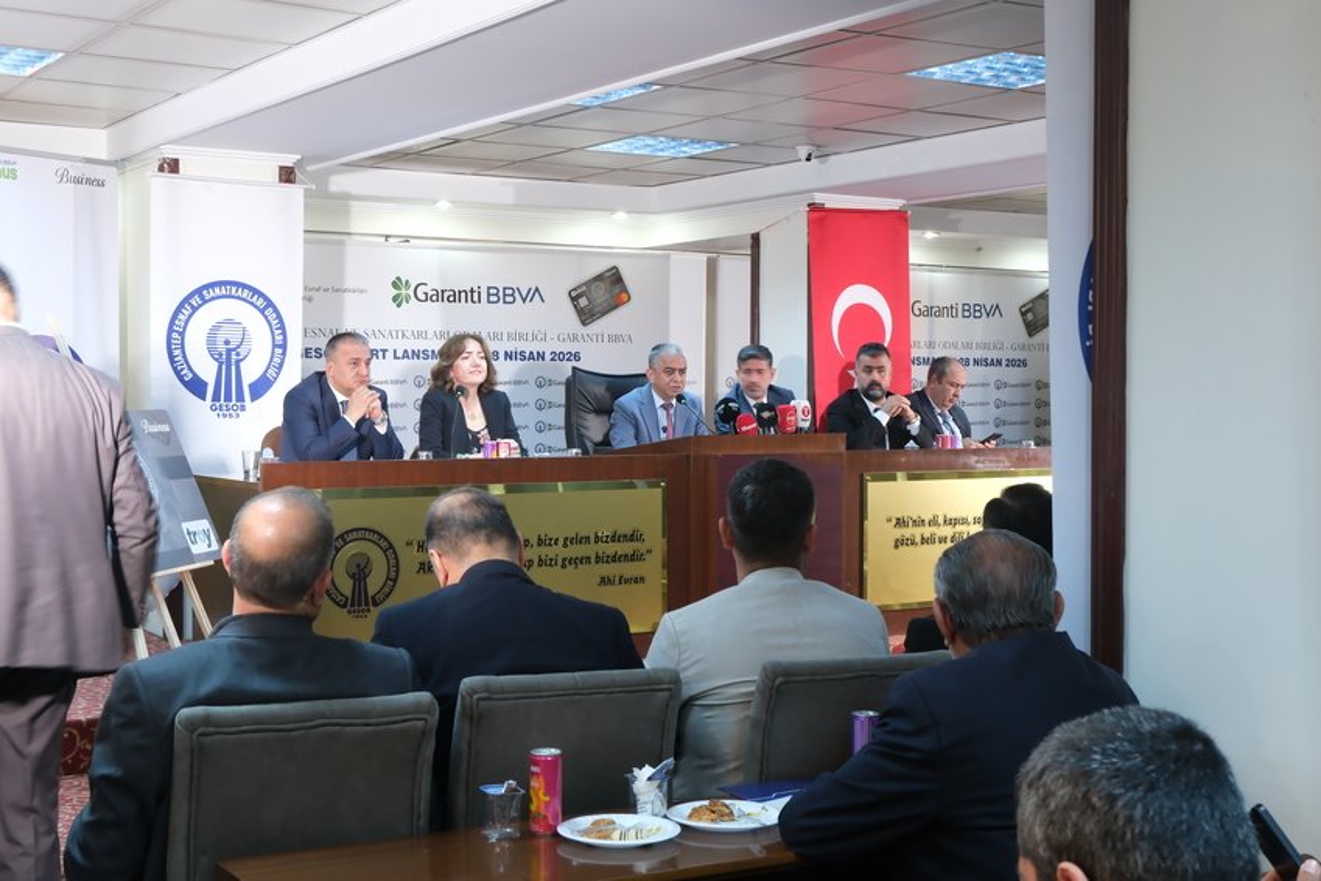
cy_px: 440
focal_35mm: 44
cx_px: 660
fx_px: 1614
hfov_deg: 44.5
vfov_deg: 30.5
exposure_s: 1/10
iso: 1000
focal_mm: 29.2
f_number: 8
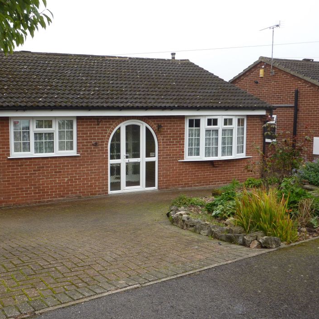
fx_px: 427
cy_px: 171
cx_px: 98
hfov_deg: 40.3
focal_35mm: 41
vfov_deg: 40.9
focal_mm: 5.3
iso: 100
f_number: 4
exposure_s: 1/160
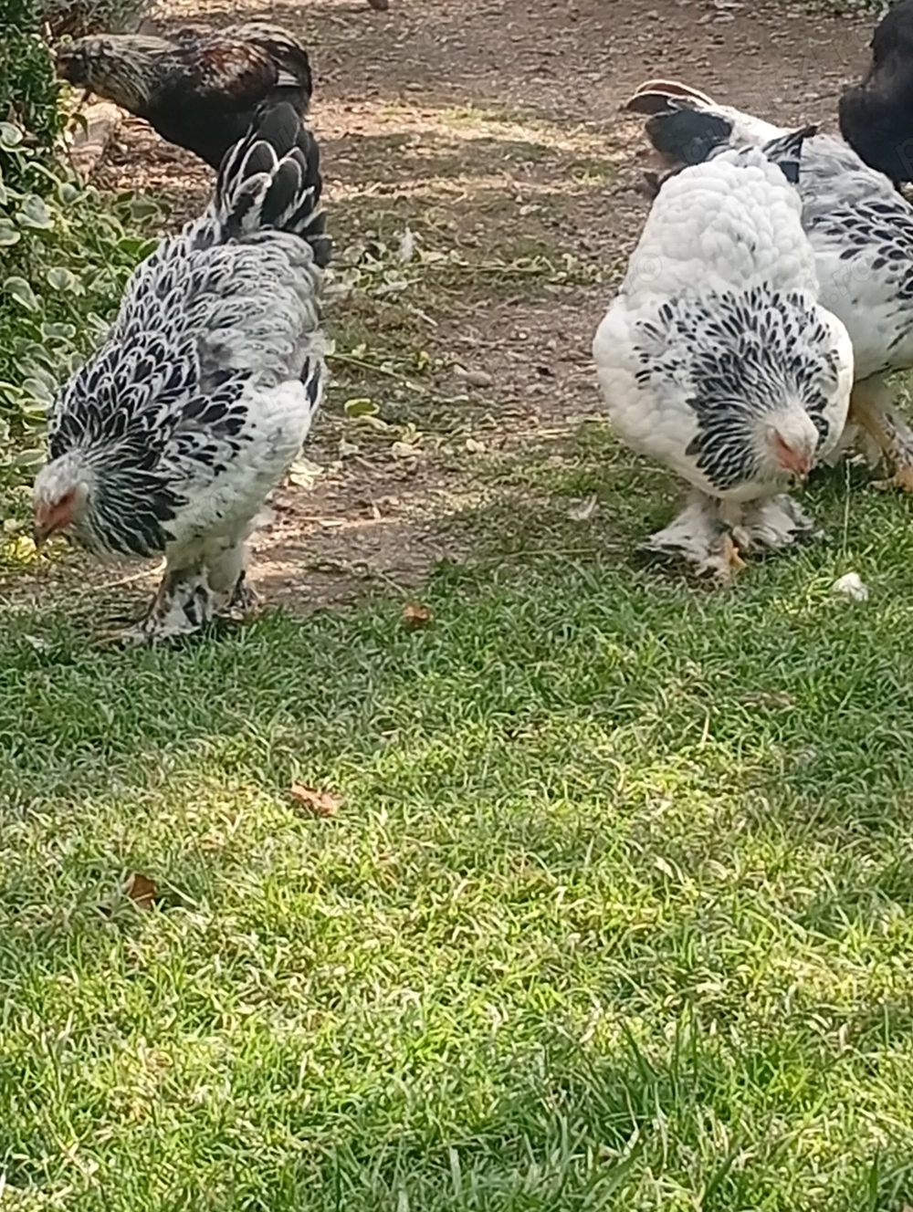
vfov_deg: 17.7
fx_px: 3894
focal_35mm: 111
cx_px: 456
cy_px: 606
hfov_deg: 13.4
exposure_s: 1/152
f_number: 1.8
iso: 50
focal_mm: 3.98
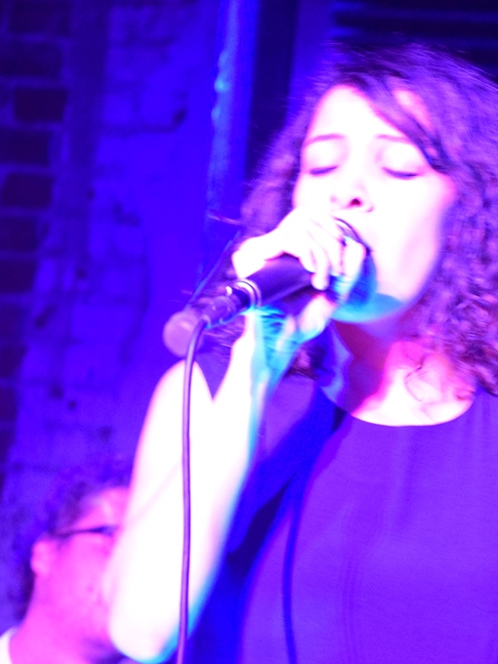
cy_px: 332
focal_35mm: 185
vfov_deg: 10.7
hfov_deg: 8.0
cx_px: 394
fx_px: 3543
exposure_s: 1/20
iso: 6400
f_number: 4.2
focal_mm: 85
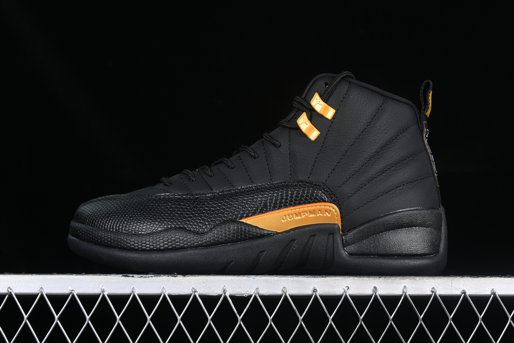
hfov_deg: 27.0
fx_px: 1071
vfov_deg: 18.2
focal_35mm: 75
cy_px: 172
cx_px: 257
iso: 160
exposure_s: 1/60
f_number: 6.3
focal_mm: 50
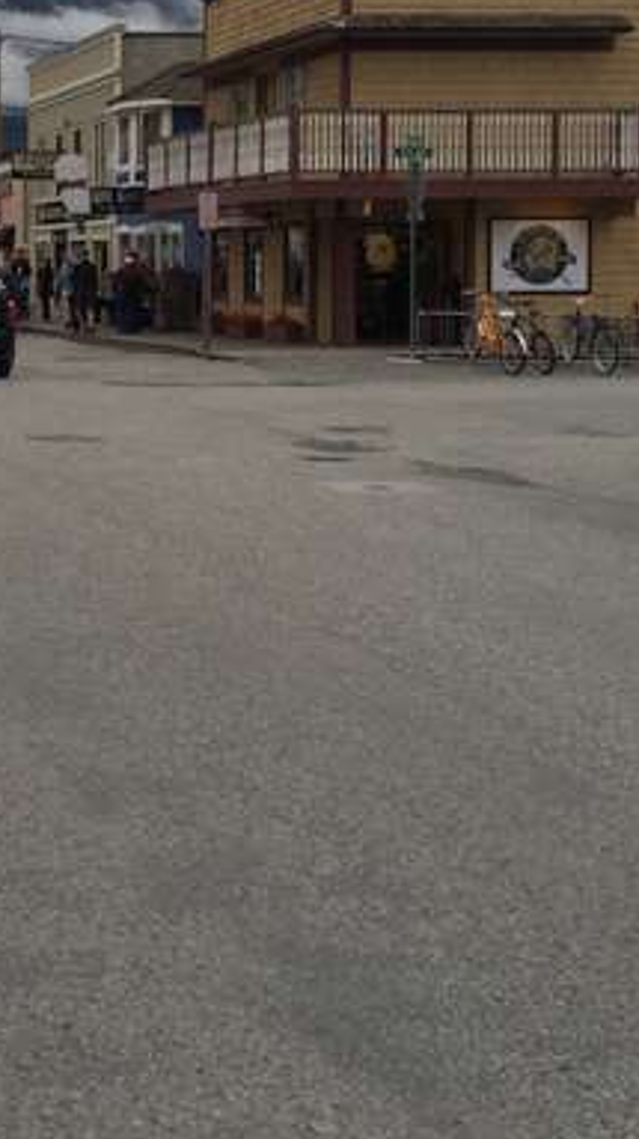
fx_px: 1991
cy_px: 327
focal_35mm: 66
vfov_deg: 31.5
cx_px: -208
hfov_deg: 17.1
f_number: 2.2
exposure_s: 1/719
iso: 32
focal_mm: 4.15
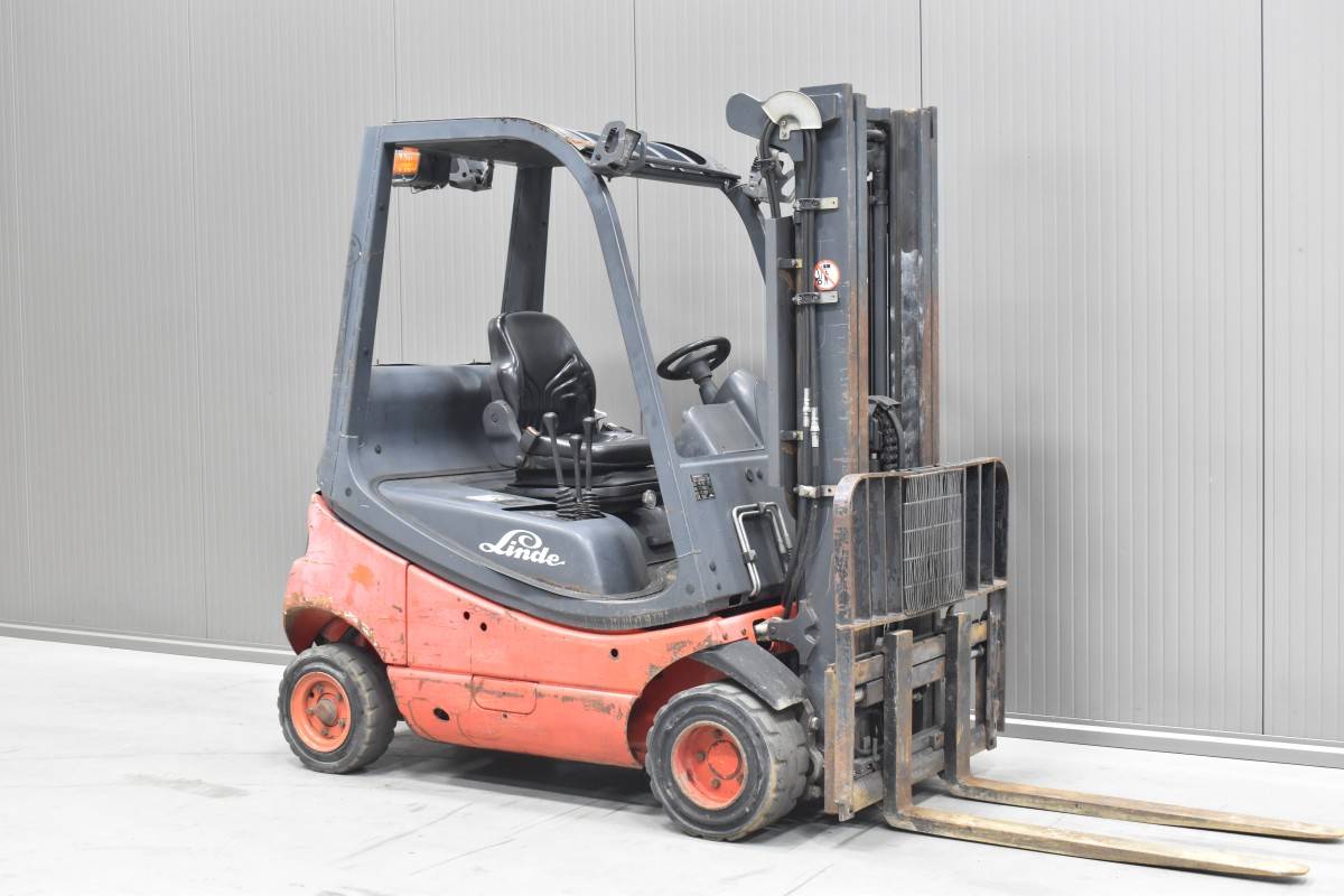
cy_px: 448
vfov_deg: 28.1
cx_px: 672
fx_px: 1792
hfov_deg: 41.1
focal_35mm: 48
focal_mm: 32
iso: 1600
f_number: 6.3
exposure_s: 1/13
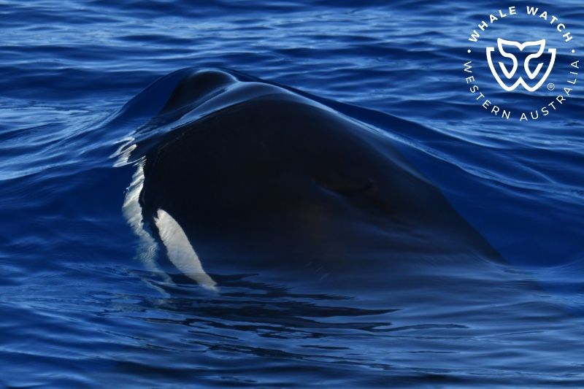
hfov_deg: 5.4
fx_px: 6163
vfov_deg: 3.6
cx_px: 292
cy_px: 194
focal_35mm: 380
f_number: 6
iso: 1100
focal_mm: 380
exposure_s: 1/8000
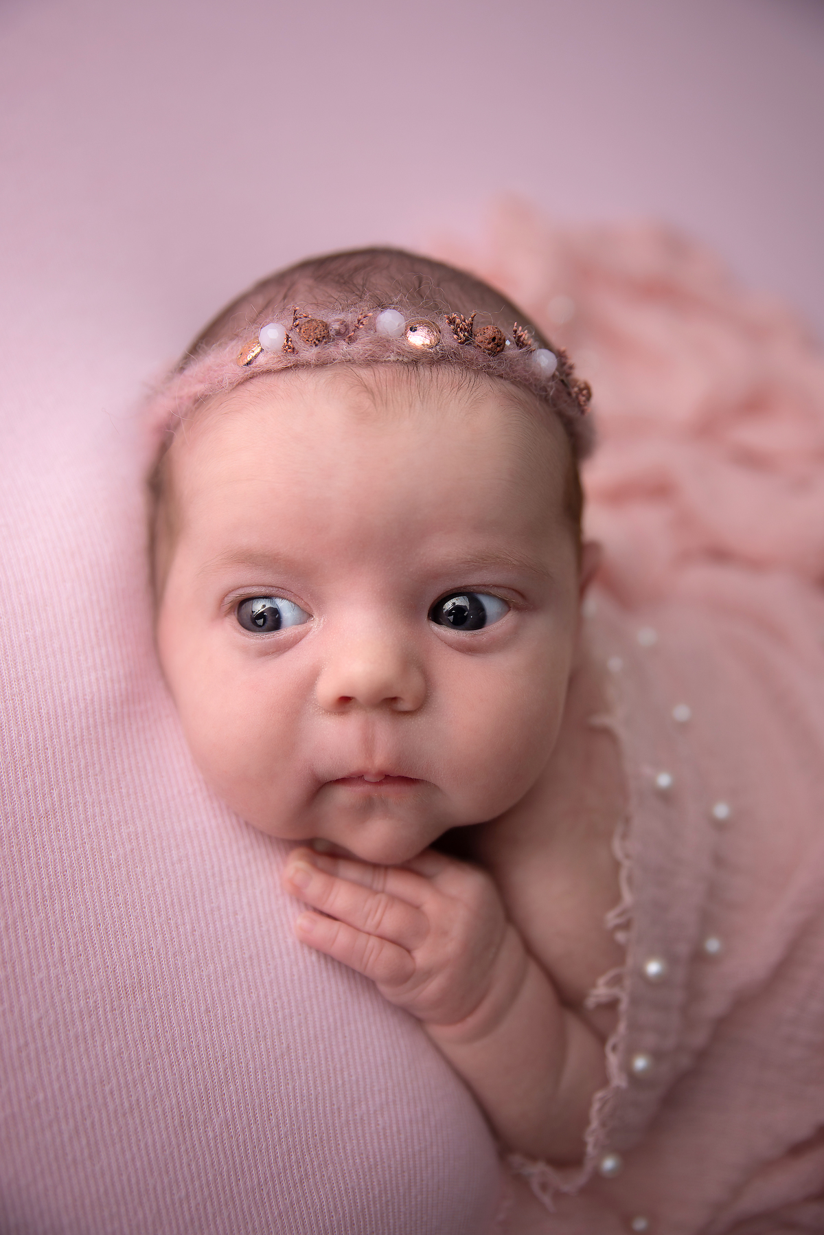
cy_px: 618
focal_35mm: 38
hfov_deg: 35.1
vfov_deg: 50.7
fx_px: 1304
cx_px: 412
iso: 100
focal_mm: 38
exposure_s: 1/200
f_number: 2.8
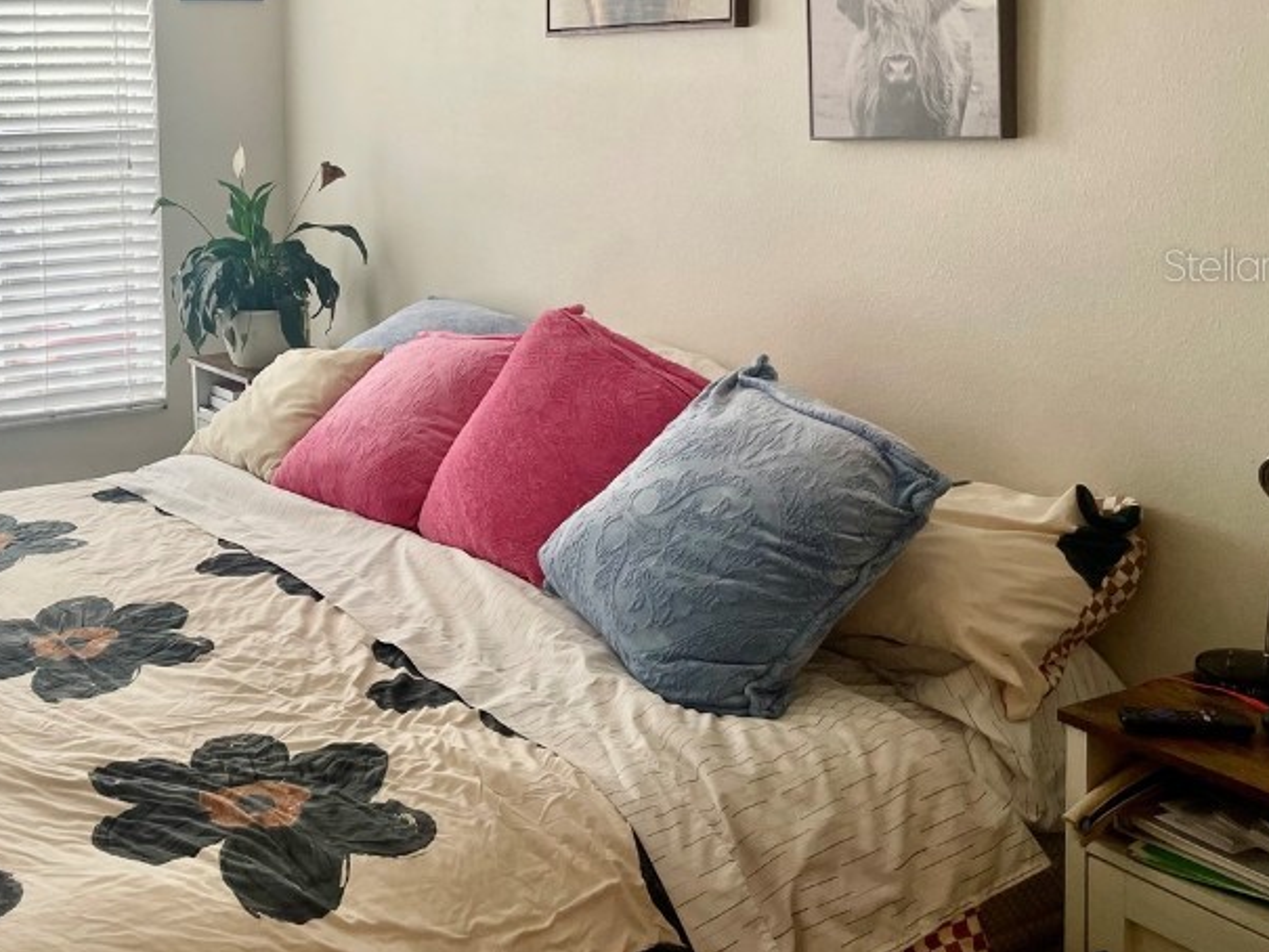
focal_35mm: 44
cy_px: 264
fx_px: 1613
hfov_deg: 41.4
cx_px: 287
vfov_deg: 32.4
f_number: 1.6
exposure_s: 1/120
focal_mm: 4.2
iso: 64
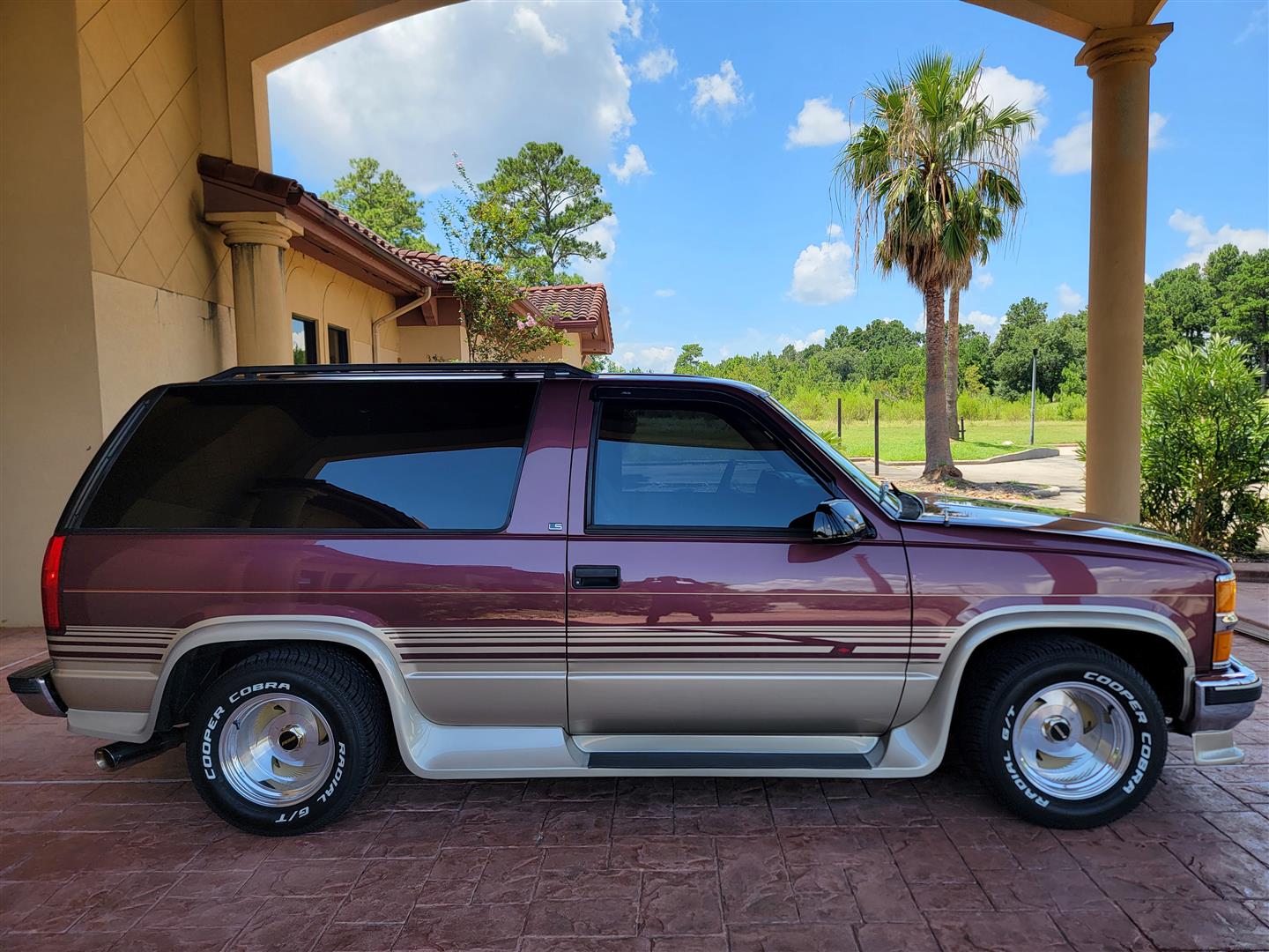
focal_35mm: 24
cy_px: 476
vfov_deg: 56.8
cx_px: 634
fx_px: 880
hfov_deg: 71.6
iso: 16
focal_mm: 6.7
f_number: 1.8
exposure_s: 1/317
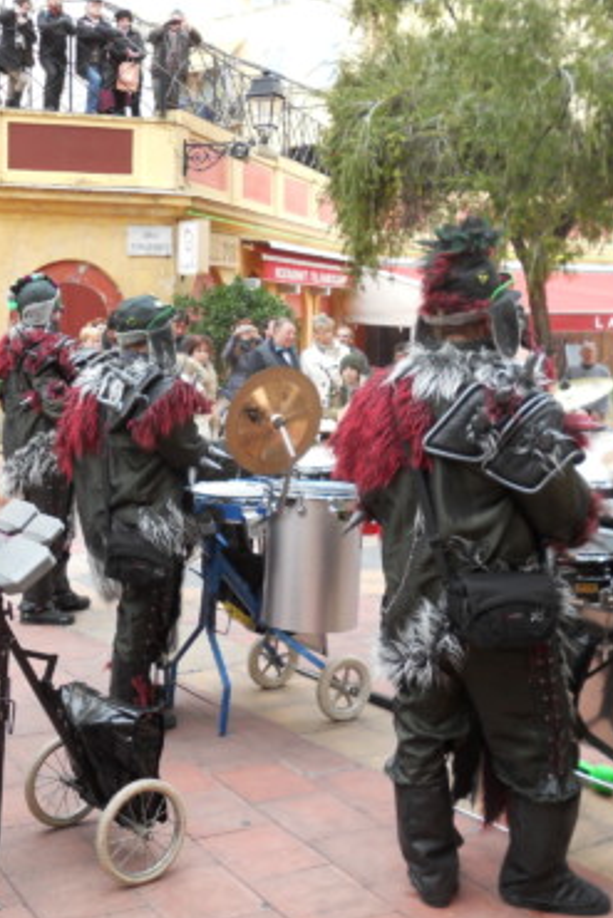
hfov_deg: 29.4
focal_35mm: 45
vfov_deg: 43.6
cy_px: 463
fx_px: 1148
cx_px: 156
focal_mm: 5.8
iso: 80
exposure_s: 1/80
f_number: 3.5
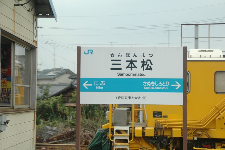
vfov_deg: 18.2
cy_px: 75
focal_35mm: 75
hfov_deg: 27.0
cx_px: 112
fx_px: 468
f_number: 7.1
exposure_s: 1/200
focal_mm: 50
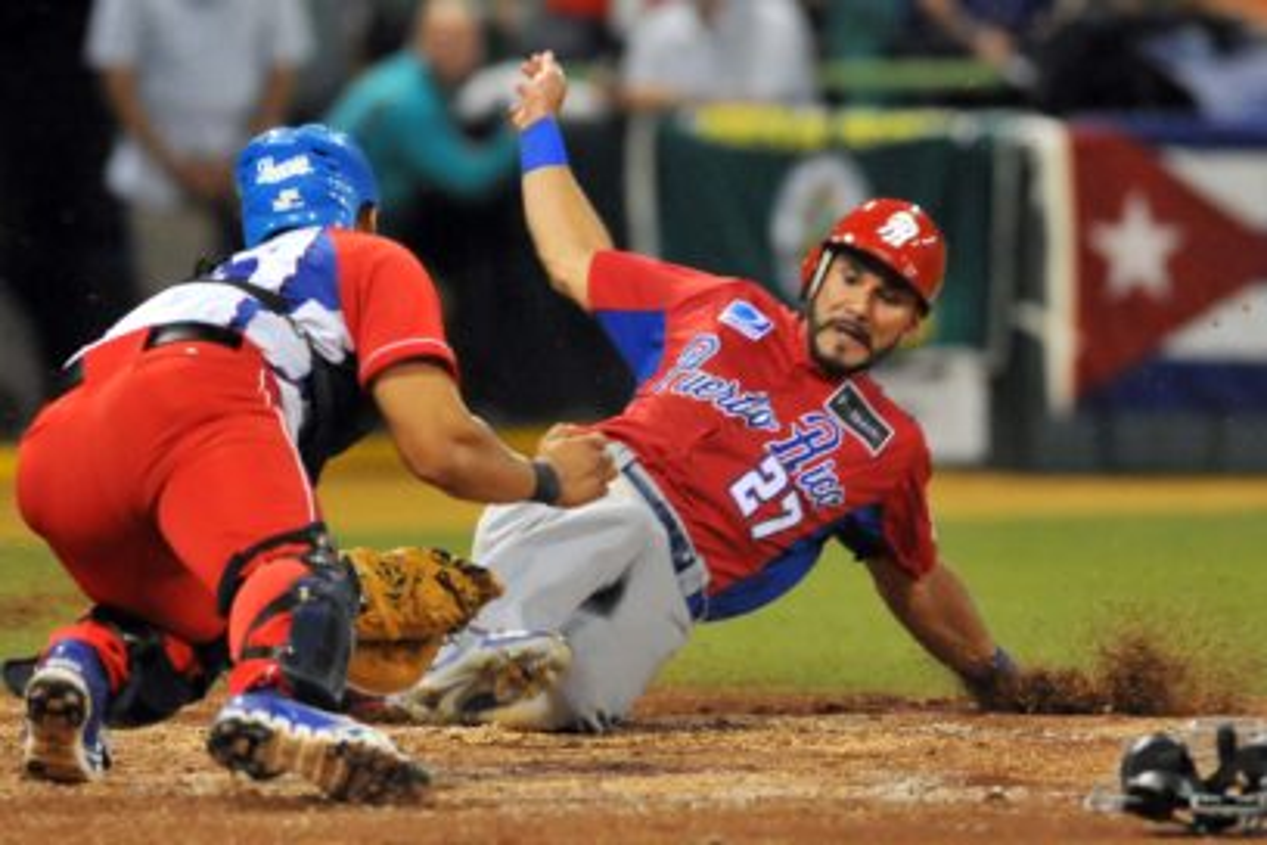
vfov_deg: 3.1
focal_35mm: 450
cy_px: 422
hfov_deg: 4.6
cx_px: 634
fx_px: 15836
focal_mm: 300
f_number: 2.8
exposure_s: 1/400
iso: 1600
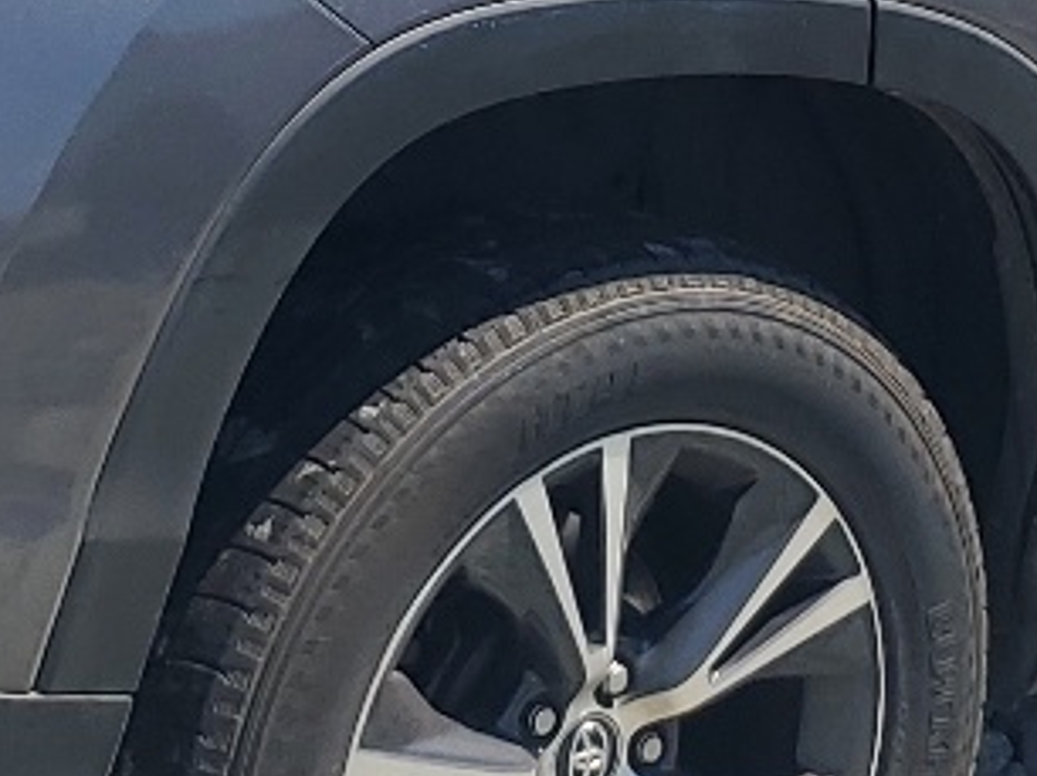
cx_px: 647
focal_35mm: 136
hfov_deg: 14.5
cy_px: 78
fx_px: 4071
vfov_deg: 10.8
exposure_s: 1/2500
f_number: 1.5
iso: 50
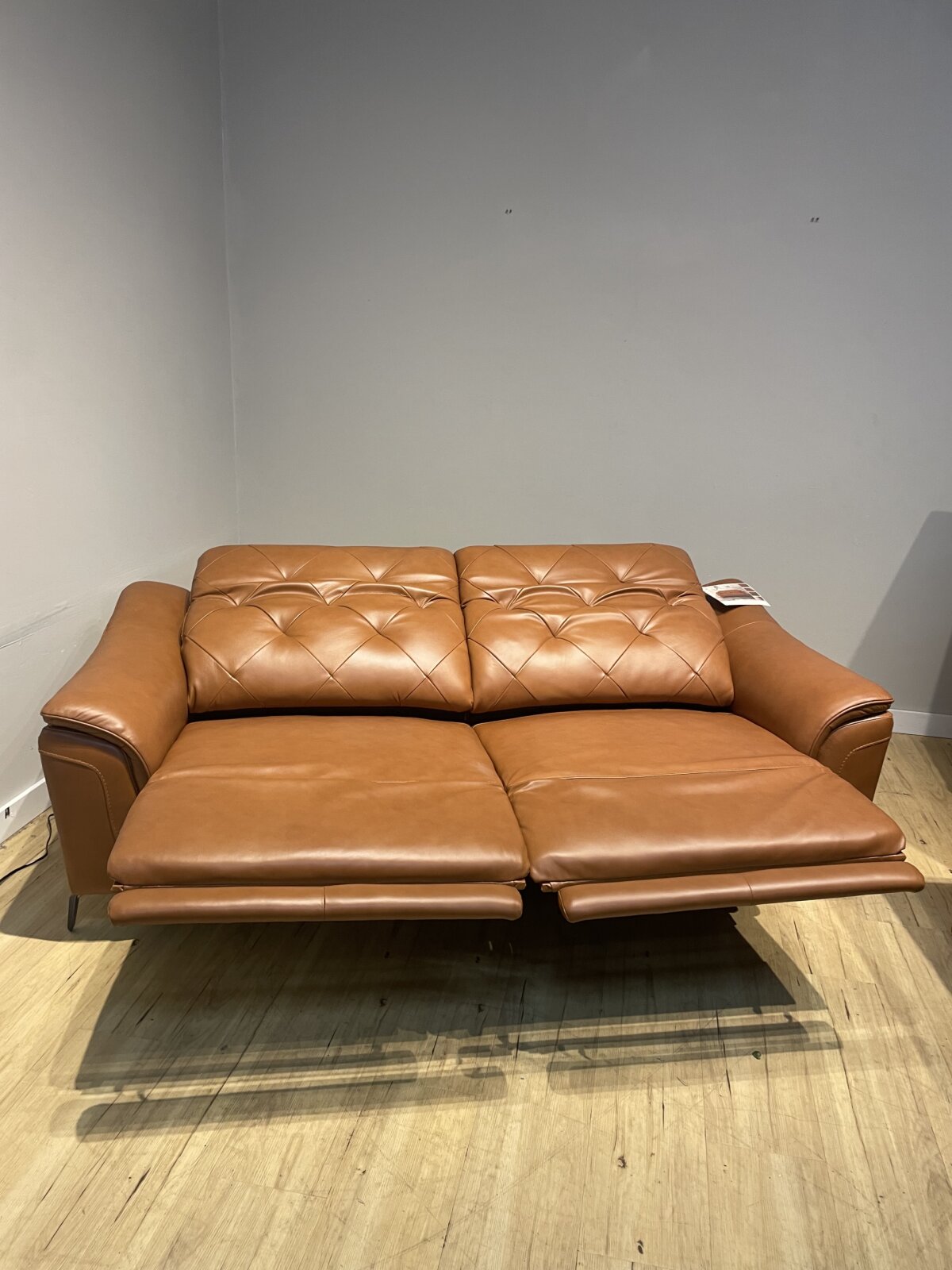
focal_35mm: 26
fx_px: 953
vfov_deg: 67.3
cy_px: 635
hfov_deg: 53.1
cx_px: 476
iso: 100
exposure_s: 1/60
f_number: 1.6
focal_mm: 4.2
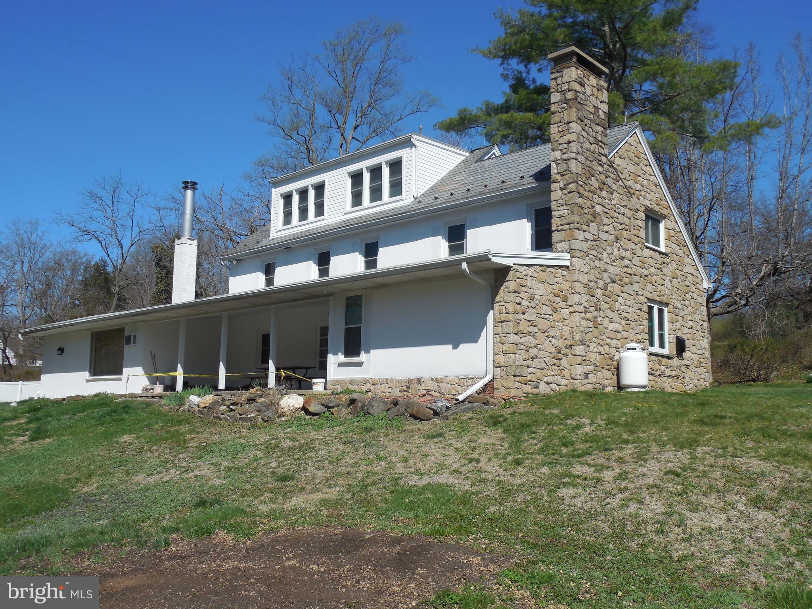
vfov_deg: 45.4
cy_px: 304
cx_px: 406
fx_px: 727
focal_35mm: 31
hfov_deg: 58.4
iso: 125
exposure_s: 1/400
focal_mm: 5.6
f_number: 7.2
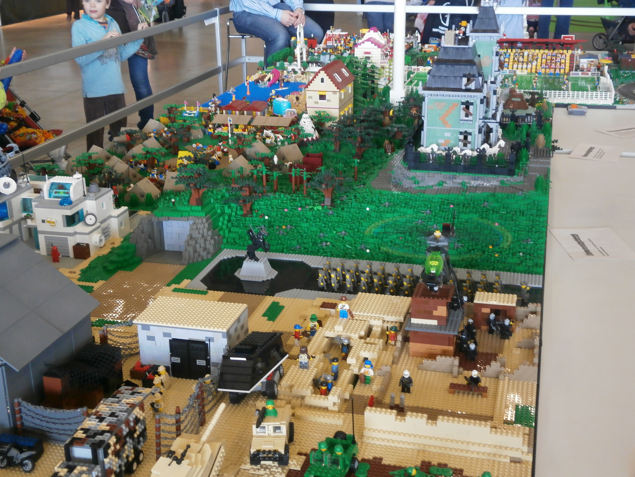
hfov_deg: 40.4
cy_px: 238
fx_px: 862
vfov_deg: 30.9
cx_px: 318
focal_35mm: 47
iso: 200
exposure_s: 1/20
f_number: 3.4
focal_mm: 8.3
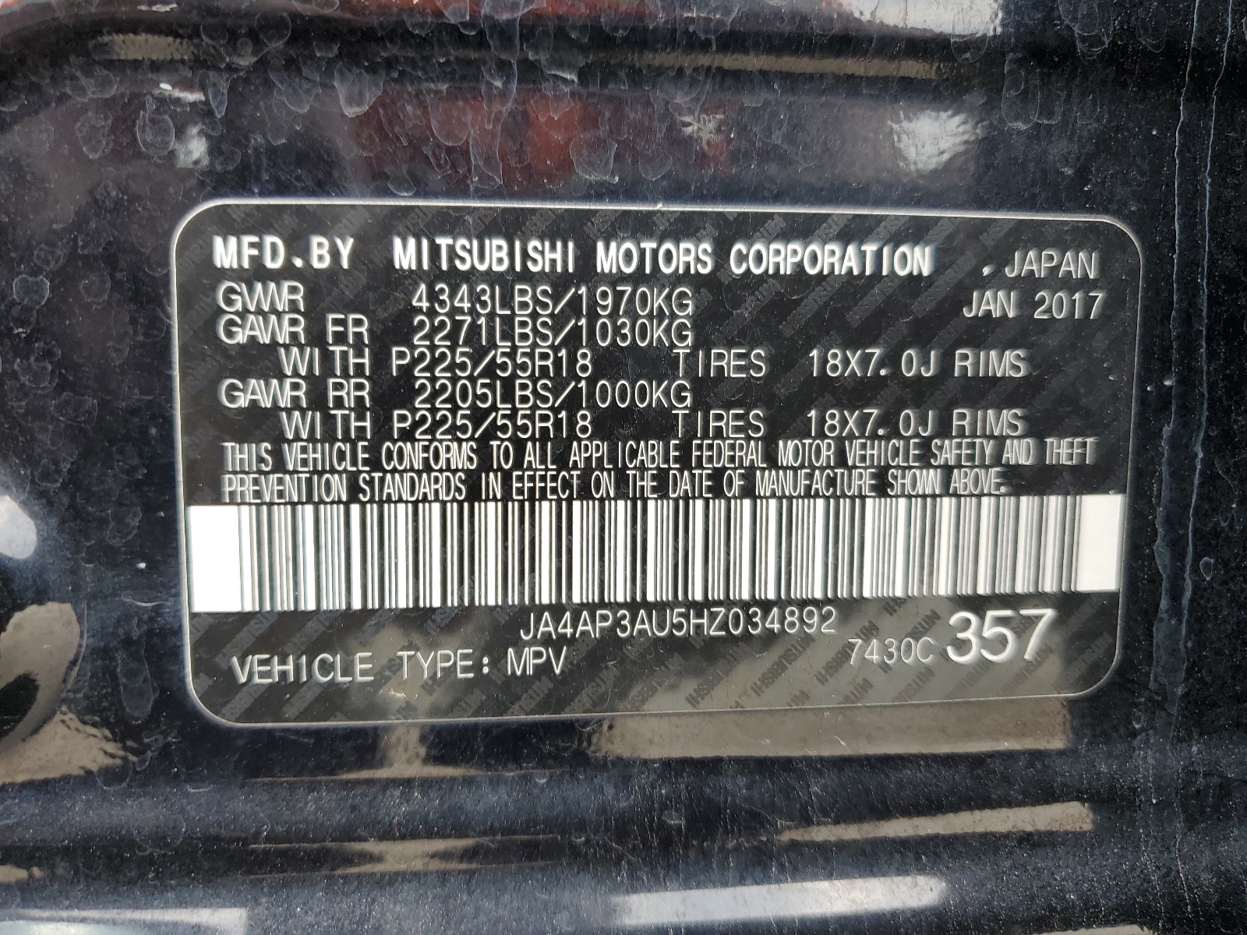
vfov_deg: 53.1
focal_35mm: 26
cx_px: 624
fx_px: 937
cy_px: 468
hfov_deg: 67.3
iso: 50
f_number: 1.5
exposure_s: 1/135
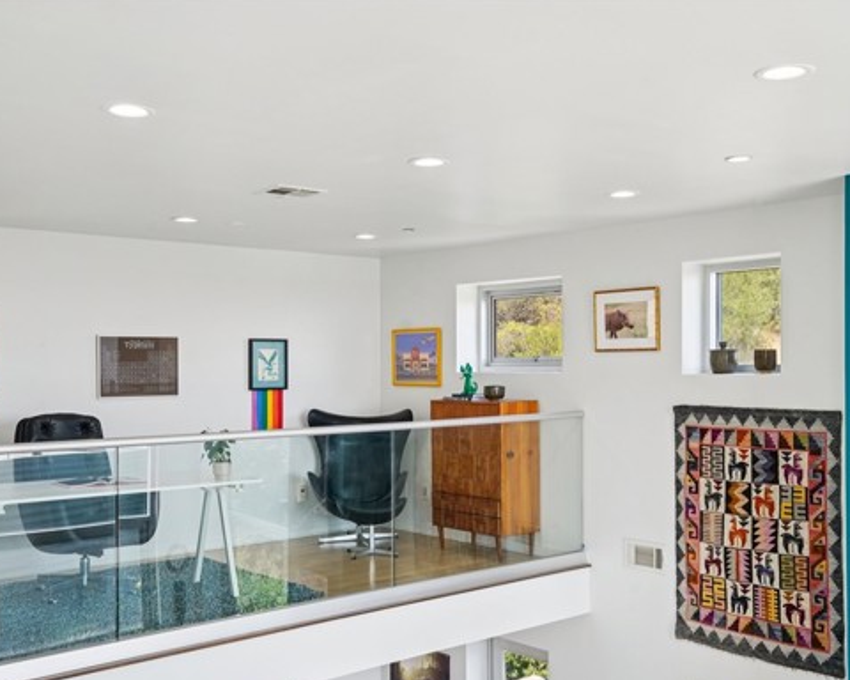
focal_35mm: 40
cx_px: 469
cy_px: 374
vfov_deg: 37.3
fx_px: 1006
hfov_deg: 45.7
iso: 400
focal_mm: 32
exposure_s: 1/60
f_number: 8
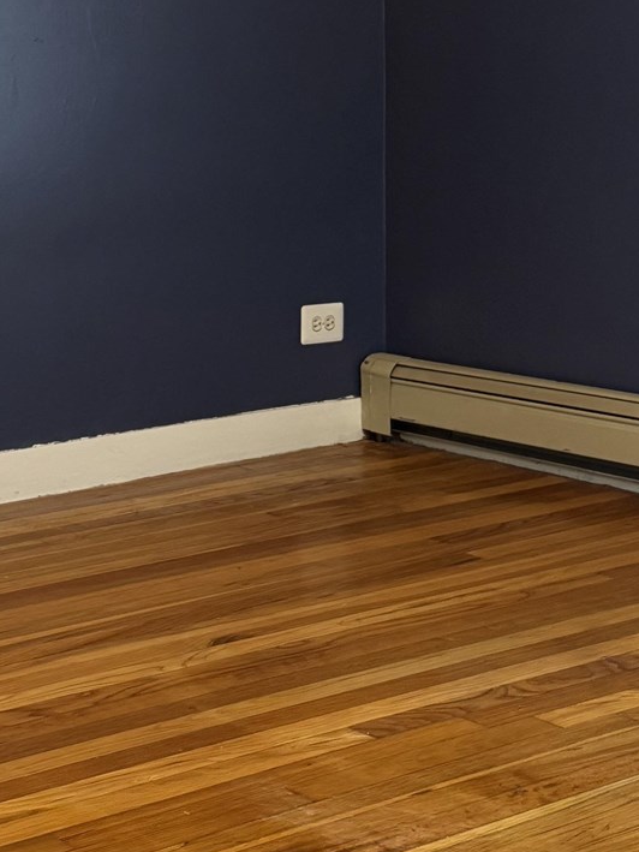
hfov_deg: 18.9
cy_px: 112
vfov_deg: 24.4
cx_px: 221
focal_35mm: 78
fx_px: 1919
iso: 320
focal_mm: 6.76
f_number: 1.78
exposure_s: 1/60
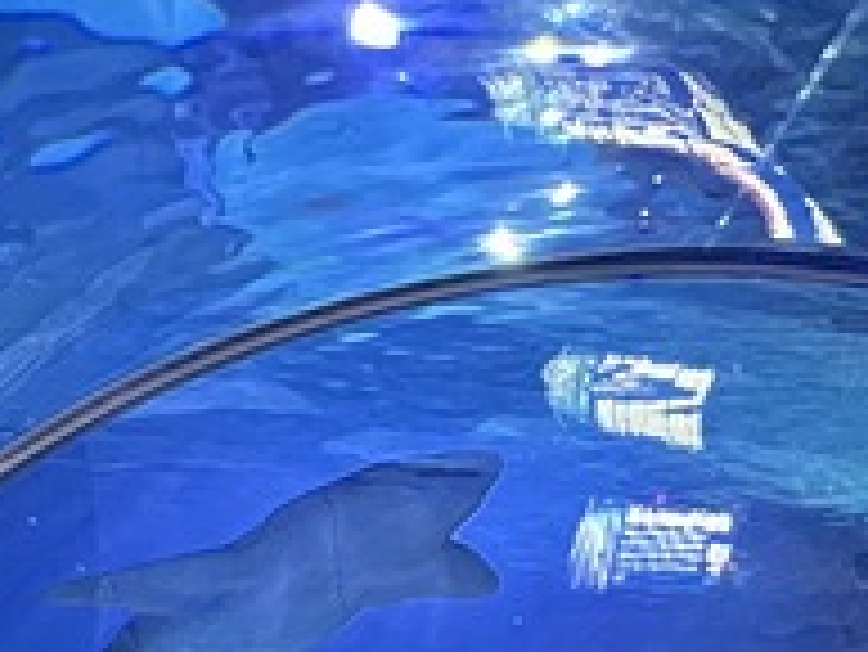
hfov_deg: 14.2
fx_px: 3463
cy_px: 1129
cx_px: 724
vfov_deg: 10.2
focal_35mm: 138
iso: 1000
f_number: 1.6
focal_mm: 5.1
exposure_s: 1/30
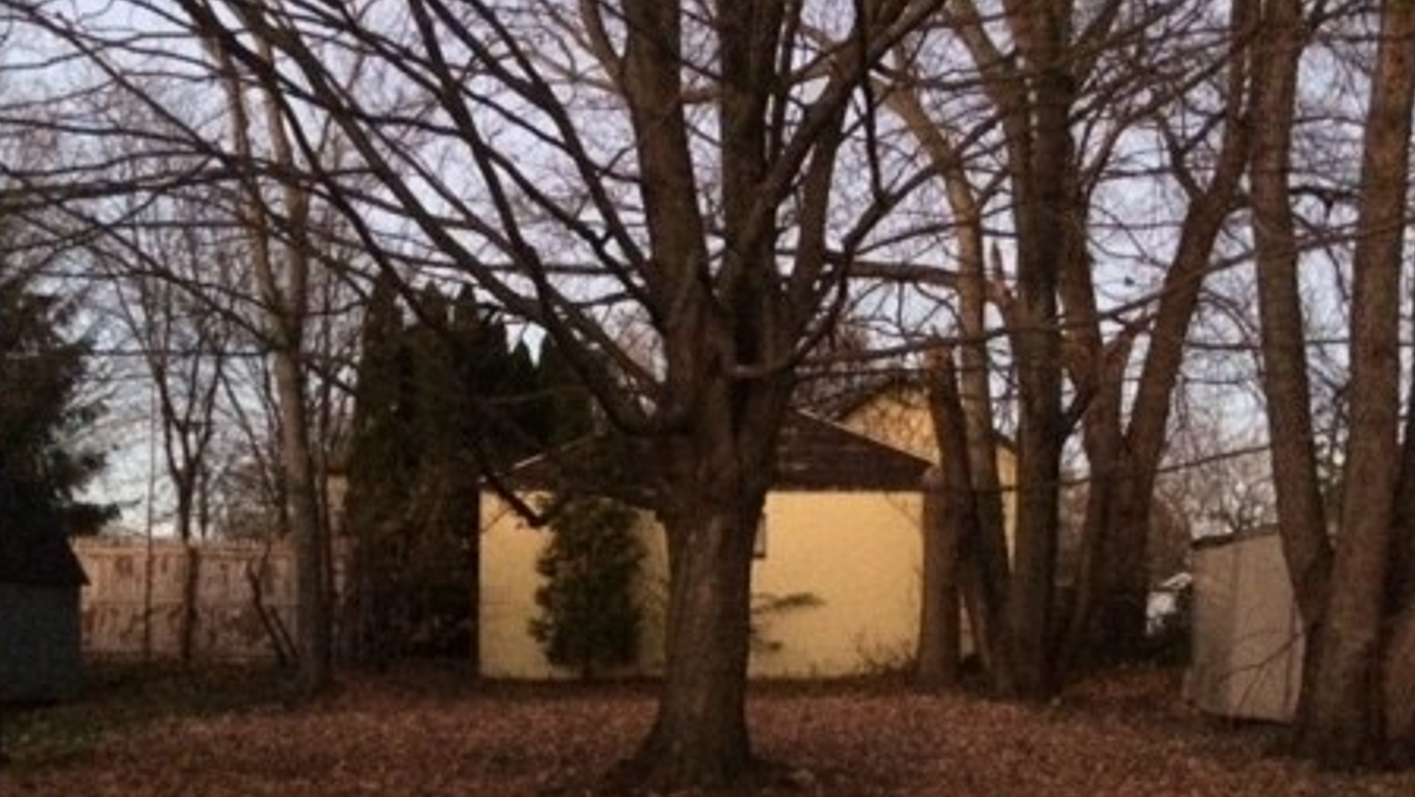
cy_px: 633
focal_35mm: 45
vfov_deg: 26.1
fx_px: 1689
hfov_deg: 45.5
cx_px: 712
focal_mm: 4.15
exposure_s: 1/15
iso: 1000
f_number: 2.2
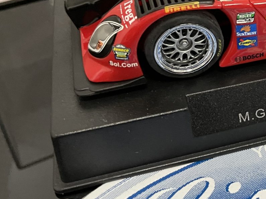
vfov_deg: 21.6
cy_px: 33
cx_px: 311
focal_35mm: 67
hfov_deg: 26.2
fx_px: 515
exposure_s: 1/40
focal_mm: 4.2
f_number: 1.6
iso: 400
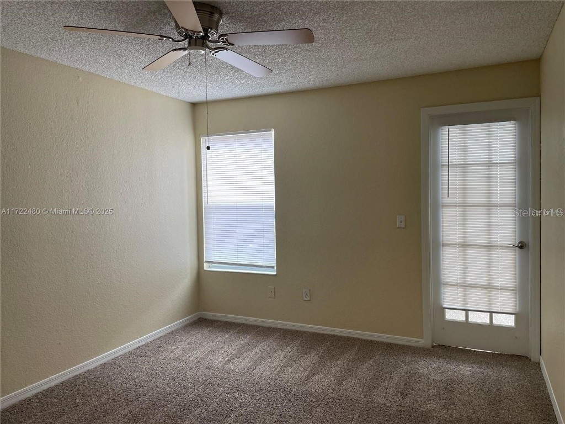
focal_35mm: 26
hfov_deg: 67.3
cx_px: 282
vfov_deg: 53.1
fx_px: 424
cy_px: 212
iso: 125
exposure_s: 1/120
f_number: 1.6
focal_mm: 4.2
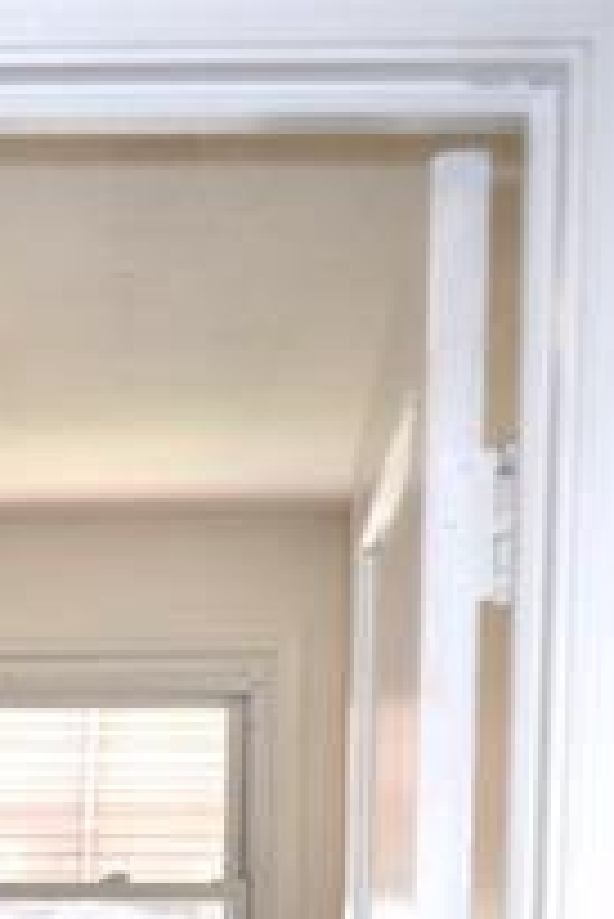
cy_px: 1130
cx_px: -105
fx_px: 1813
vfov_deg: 25.3
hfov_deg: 18.3
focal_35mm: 71
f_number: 3.5
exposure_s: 1/125
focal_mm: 18
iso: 220
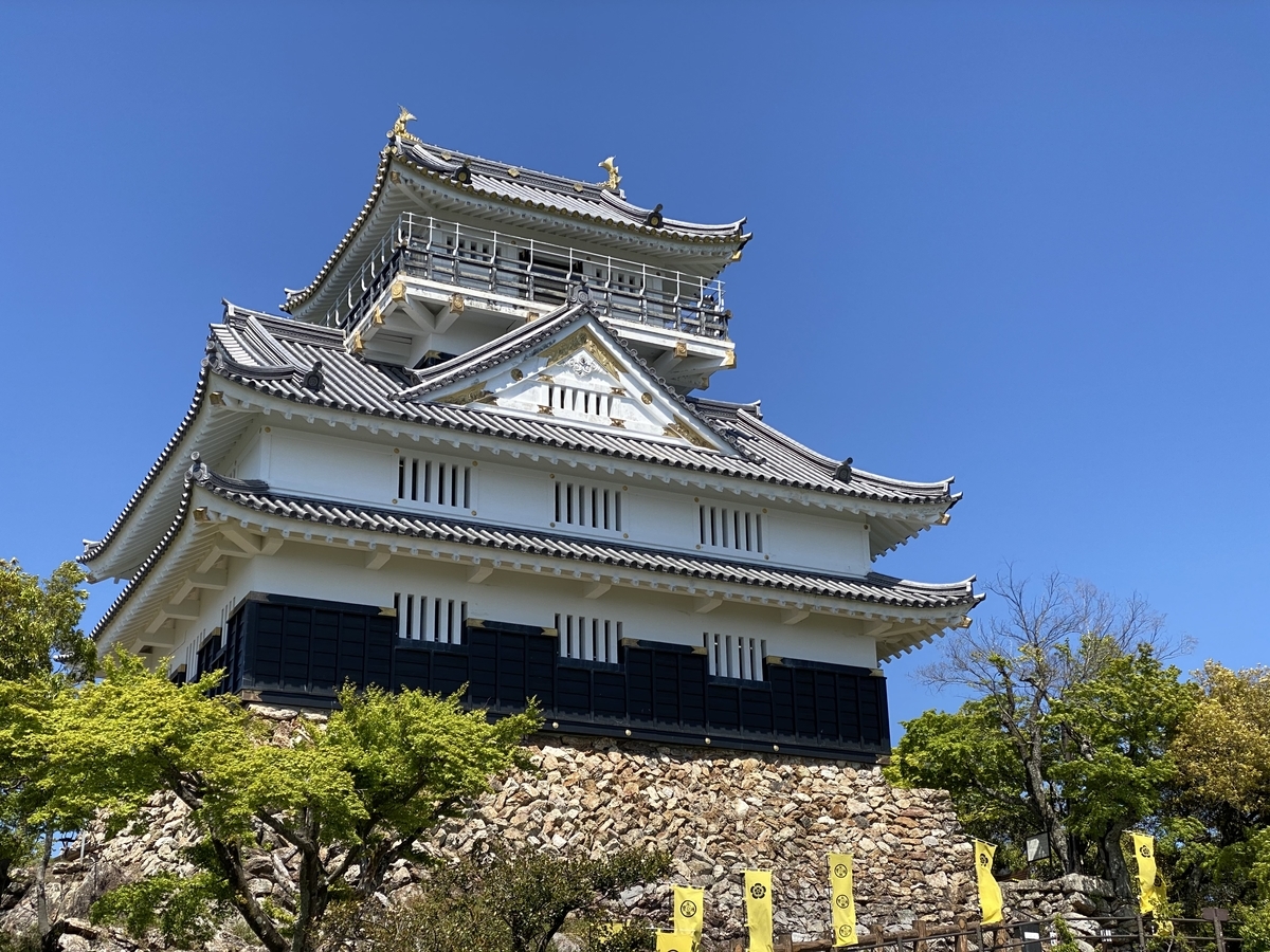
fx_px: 1908
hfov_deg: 36.8
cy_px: 476
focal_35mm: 52
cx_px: 635
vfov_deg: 28.0
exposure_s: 1/1142
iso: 20
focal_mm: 6
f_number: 2
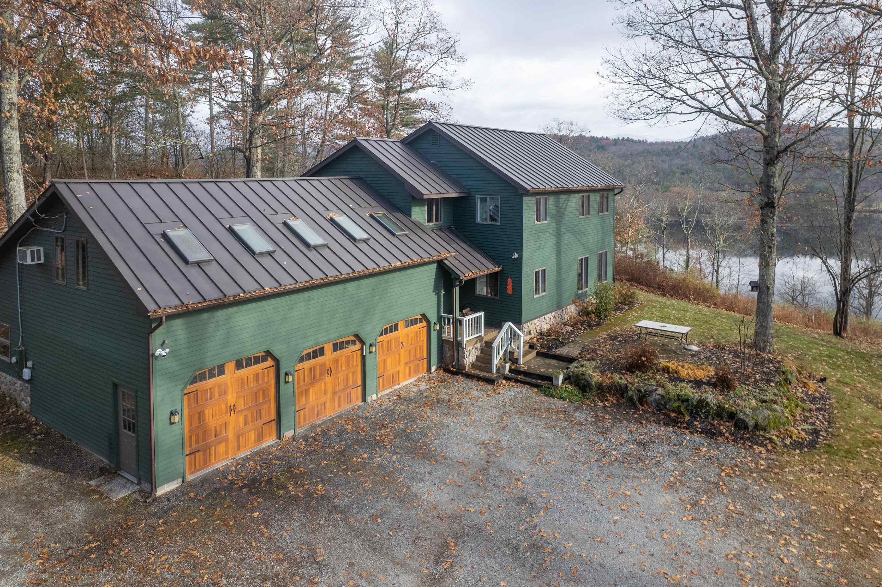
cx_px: 430
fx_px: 563
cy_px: 292
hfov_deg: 76.1
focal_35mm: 23
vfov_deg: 55.1
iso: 150
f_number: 2.8
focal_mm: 8.38
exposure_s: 1/80
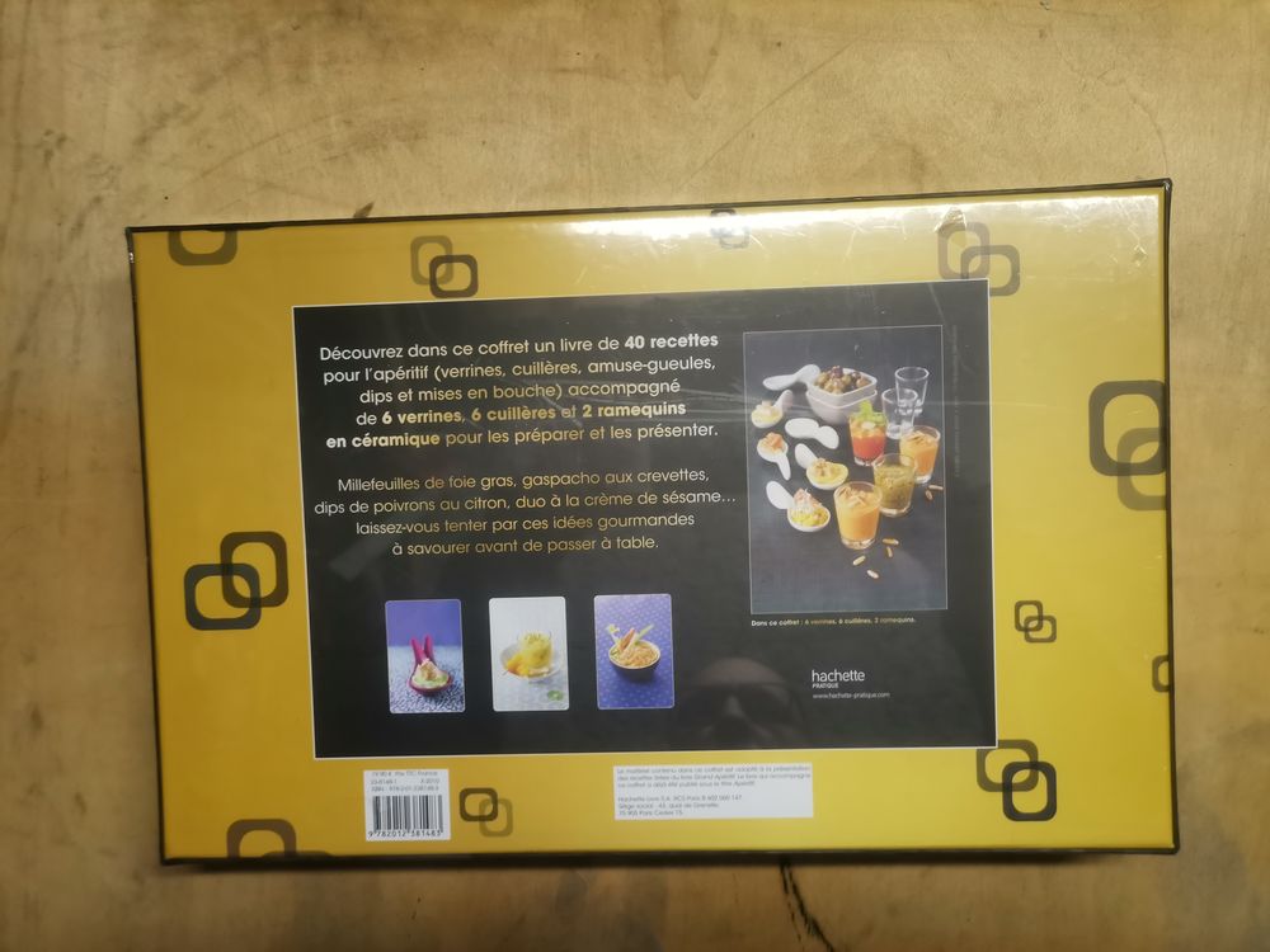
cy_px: 476
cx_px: 635
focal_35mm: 26
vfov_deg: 53.1
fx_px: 954
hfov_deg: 67.3
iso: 250
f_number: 1.8
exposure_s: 1/50
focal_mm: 4.75
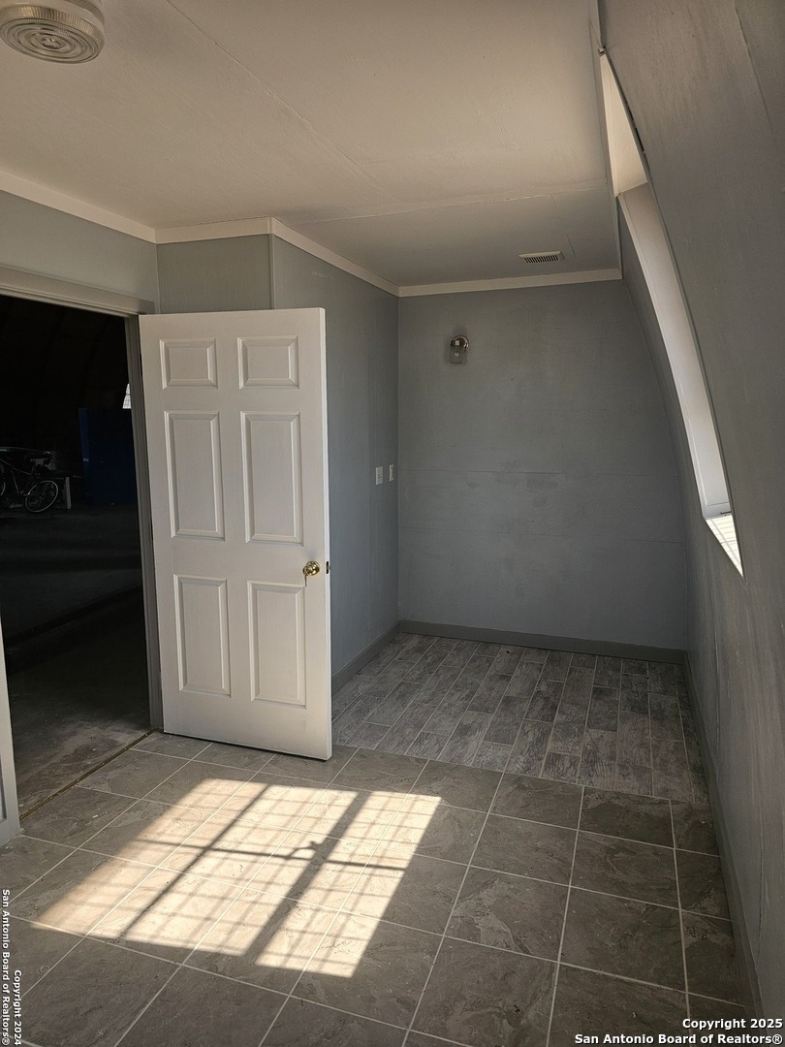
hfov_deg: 58.9
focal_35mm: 23
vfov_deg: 73.9
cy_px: 524
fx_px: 695
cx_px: 392
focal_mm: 6.3
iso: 80
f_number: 1.7
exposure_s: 1/207
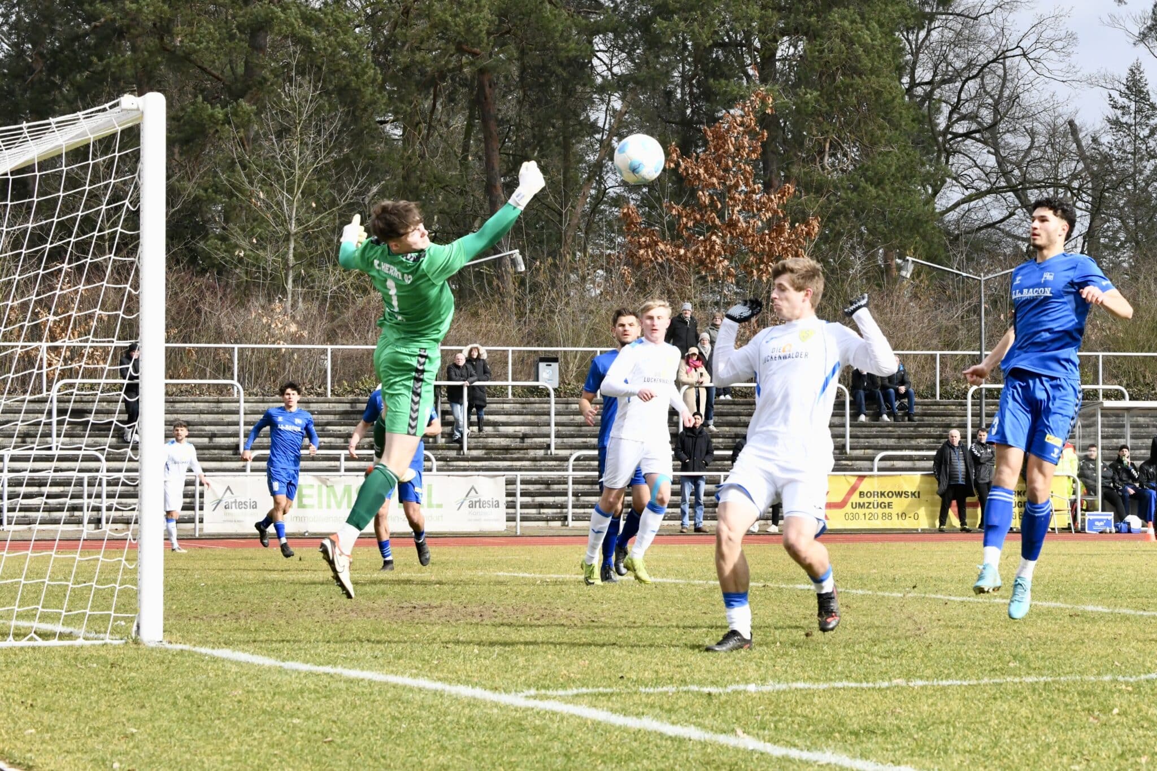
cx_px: 578
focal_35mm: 90
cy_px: 386
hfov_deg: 22.6
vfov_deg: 15.2
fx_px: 2892
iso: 3200
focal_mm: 90
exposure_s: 1/1250
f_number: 11
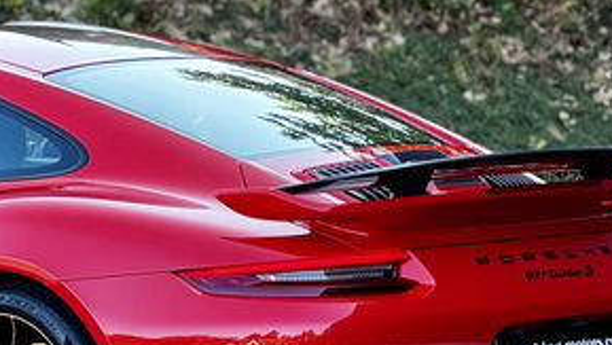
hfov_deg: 9.6
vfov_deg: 5.5
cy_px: 197
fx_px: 3621
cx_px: 30
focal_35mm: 223
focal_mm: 9
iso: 80
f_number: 2.8
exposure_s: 1/99
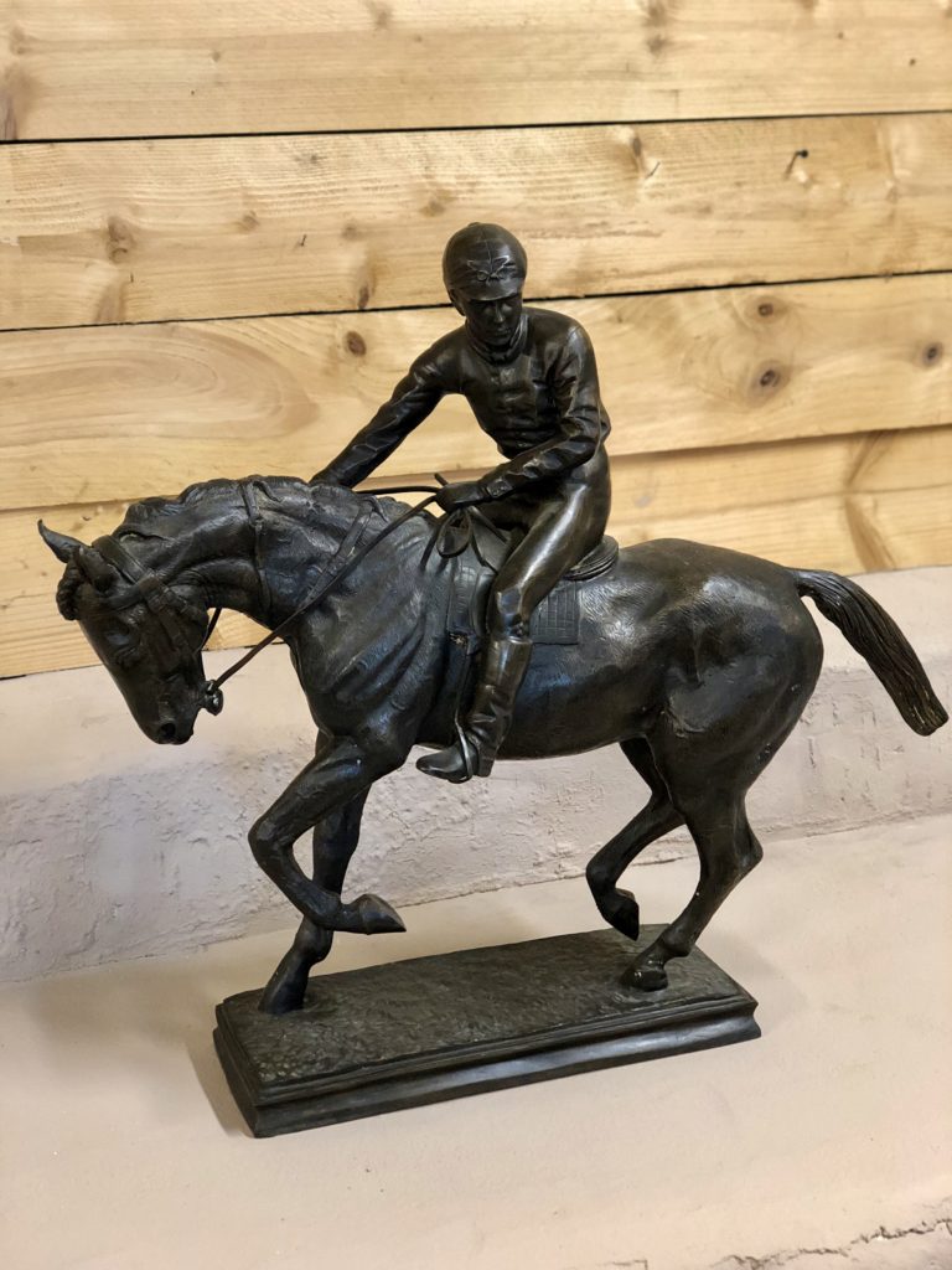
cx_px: 476
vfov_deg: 36.8
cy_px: 635
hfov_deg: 28.0
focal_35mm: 52
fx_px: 1907
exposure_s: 1/25
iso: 160
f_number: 2.4
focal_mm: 6
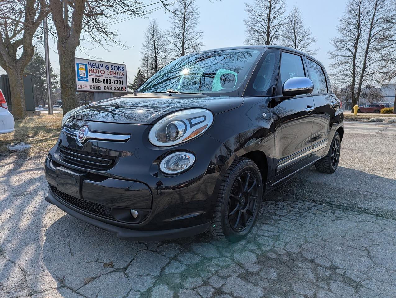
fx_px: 275
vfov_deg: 56.9
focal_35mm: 24
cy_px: 149
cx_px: 198
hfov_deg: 71.5
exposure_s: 1/5155
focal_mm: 6.81
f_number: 1.85
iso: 46
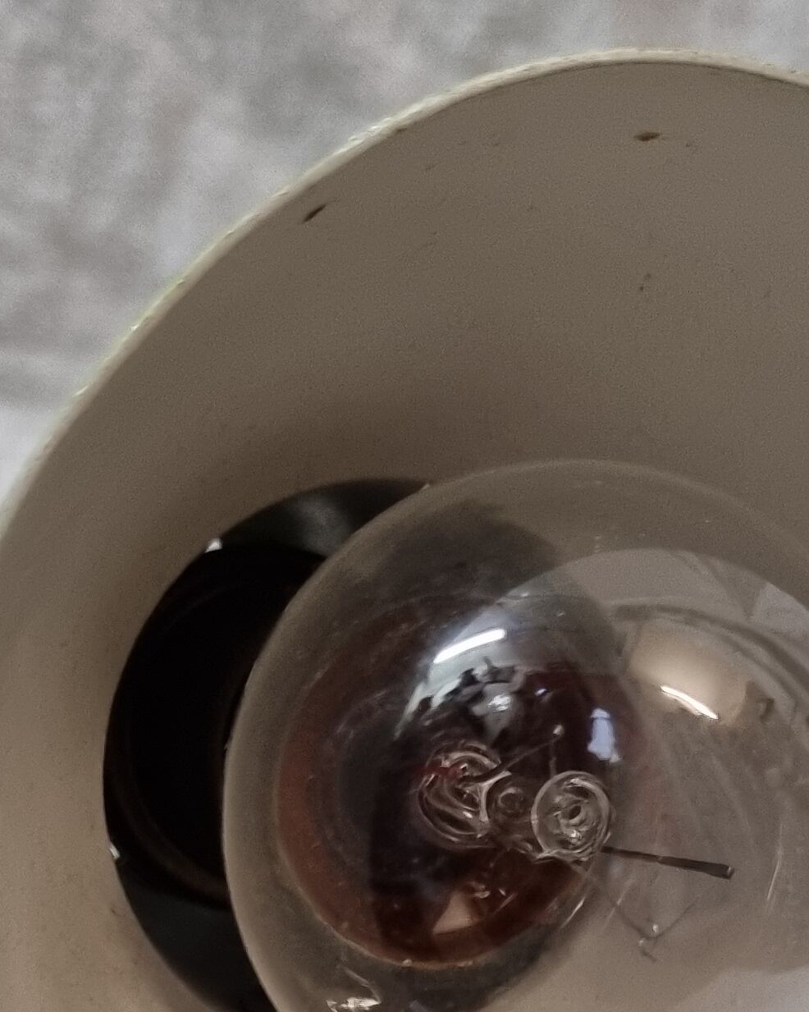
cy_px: 1366
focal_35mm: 83
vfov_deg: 20.7
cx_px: 473
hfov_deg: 18.5
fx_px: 2485
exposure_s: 1/100
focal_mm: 5.4
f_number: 1.8
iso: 320
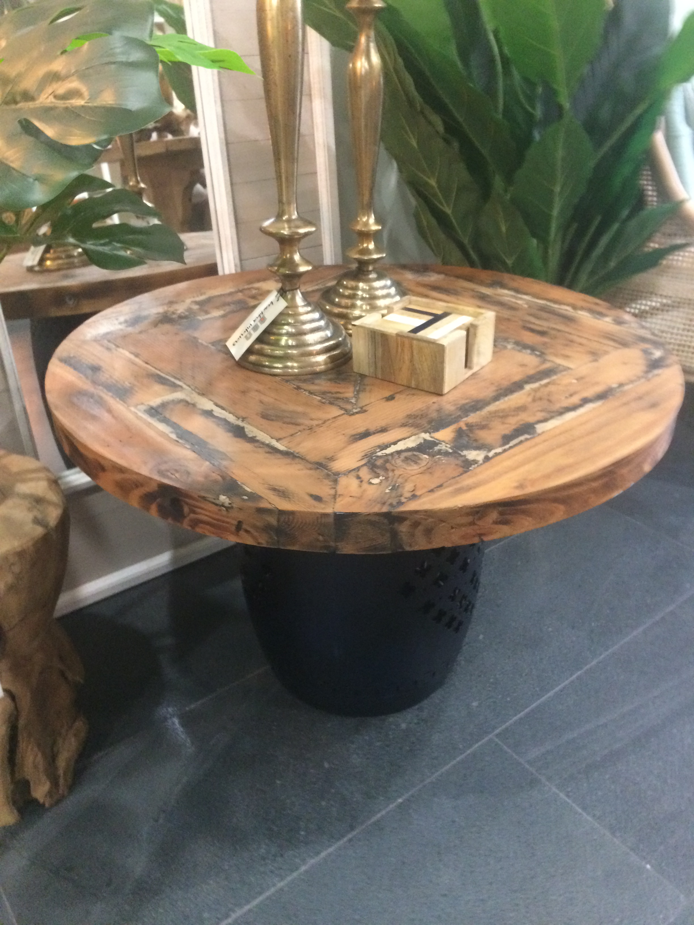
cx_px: 347
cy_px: 462
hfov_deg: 48.2
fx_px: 775
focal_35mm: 29
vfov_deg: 61.7
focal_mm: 4.15
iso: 250
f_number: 2.2
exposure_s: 1/25
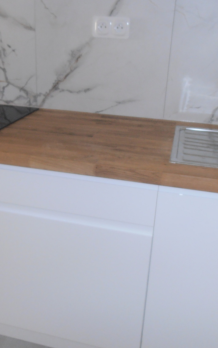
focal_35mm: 37
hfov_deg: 34.4
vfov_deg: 52.7
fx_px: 352
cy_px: 162
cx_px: 93
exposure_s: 1/30
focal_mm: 4.2
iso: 125
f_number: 3
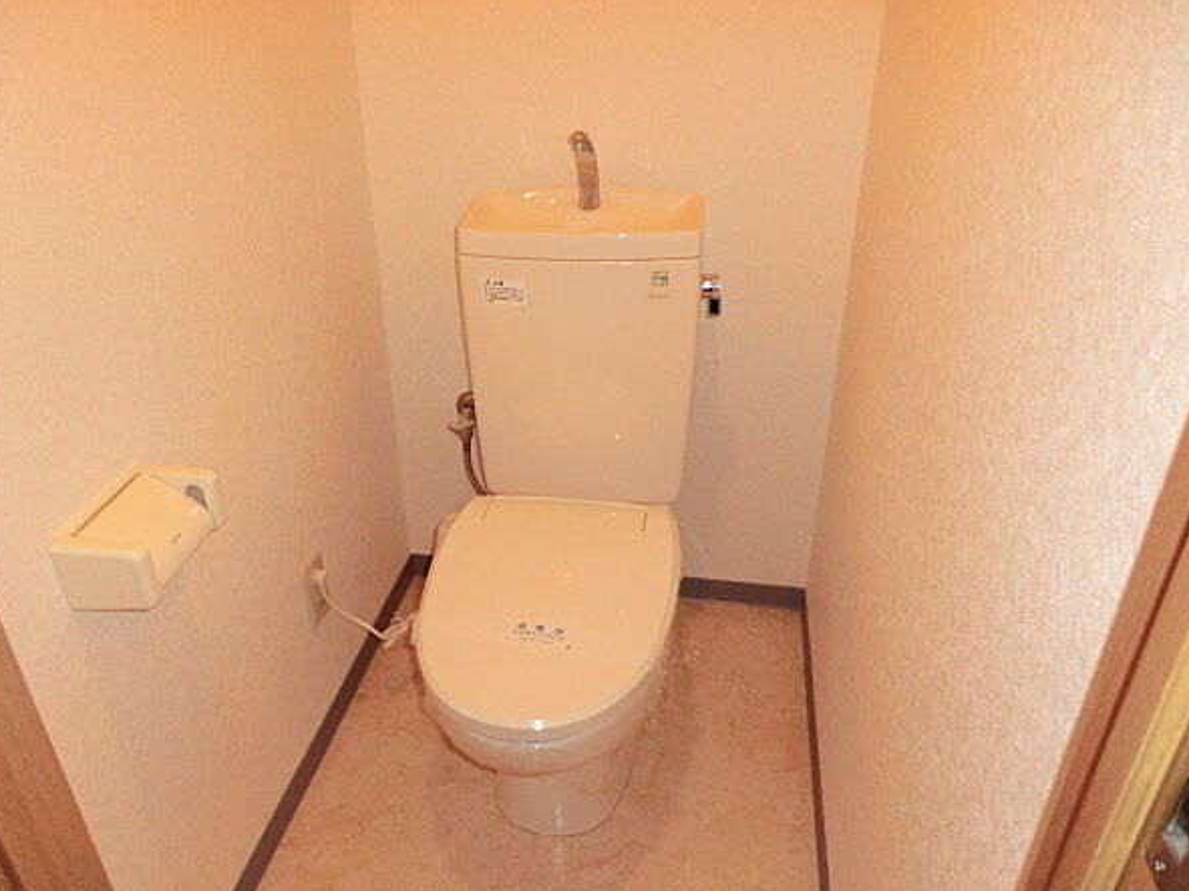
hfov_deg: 67.2
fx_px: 893
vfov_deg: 53.0
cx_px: 551
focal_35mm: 26
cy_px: 481
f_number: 3.2
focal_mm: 4.3
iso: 400
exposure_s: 1/60
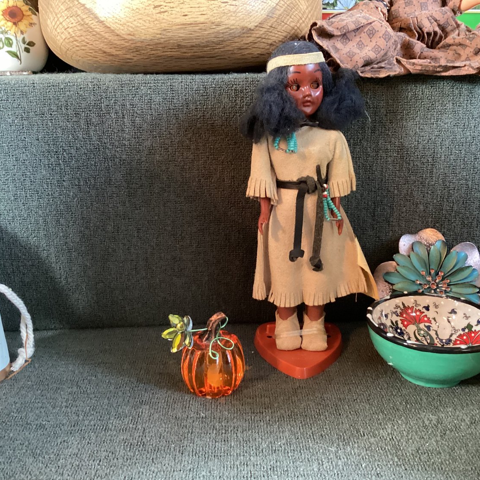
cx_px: 265
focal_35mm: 37
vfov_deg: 44.9
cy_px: 242
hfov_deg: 44.9
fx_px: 580
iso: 640
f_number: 2.4
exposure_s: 1/30
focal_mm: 3.3
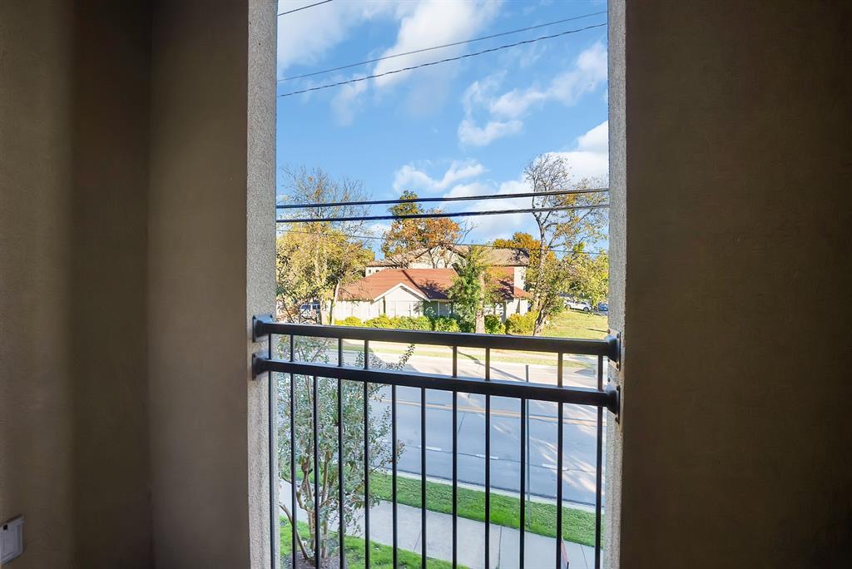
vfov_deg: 90.1
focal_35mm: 12
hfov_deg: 112.6
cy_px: 284
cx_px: 426
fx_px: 284
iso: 1000
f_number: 9
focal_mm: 12
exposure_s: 1/125
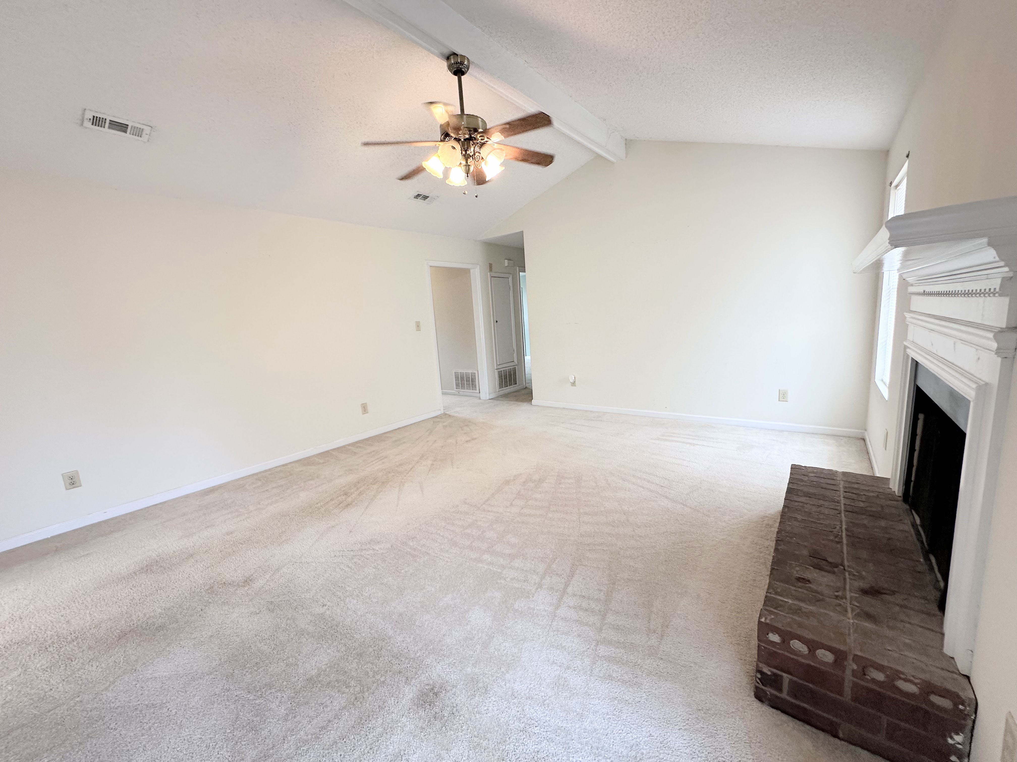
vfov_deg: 85.7
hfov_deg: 102.1
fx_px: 411
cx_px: 508
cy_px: 381
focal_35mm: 14
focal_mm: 2.22
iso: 160
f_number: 2.2
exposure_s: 1/120
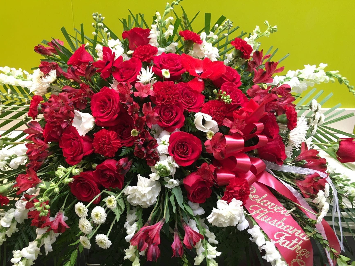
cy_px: 146
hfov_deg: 56.8
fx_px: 328
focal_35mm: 32
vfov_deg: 44.1
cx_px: 164
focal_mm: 4.15
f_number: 2.2
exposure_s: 1/30
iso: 100
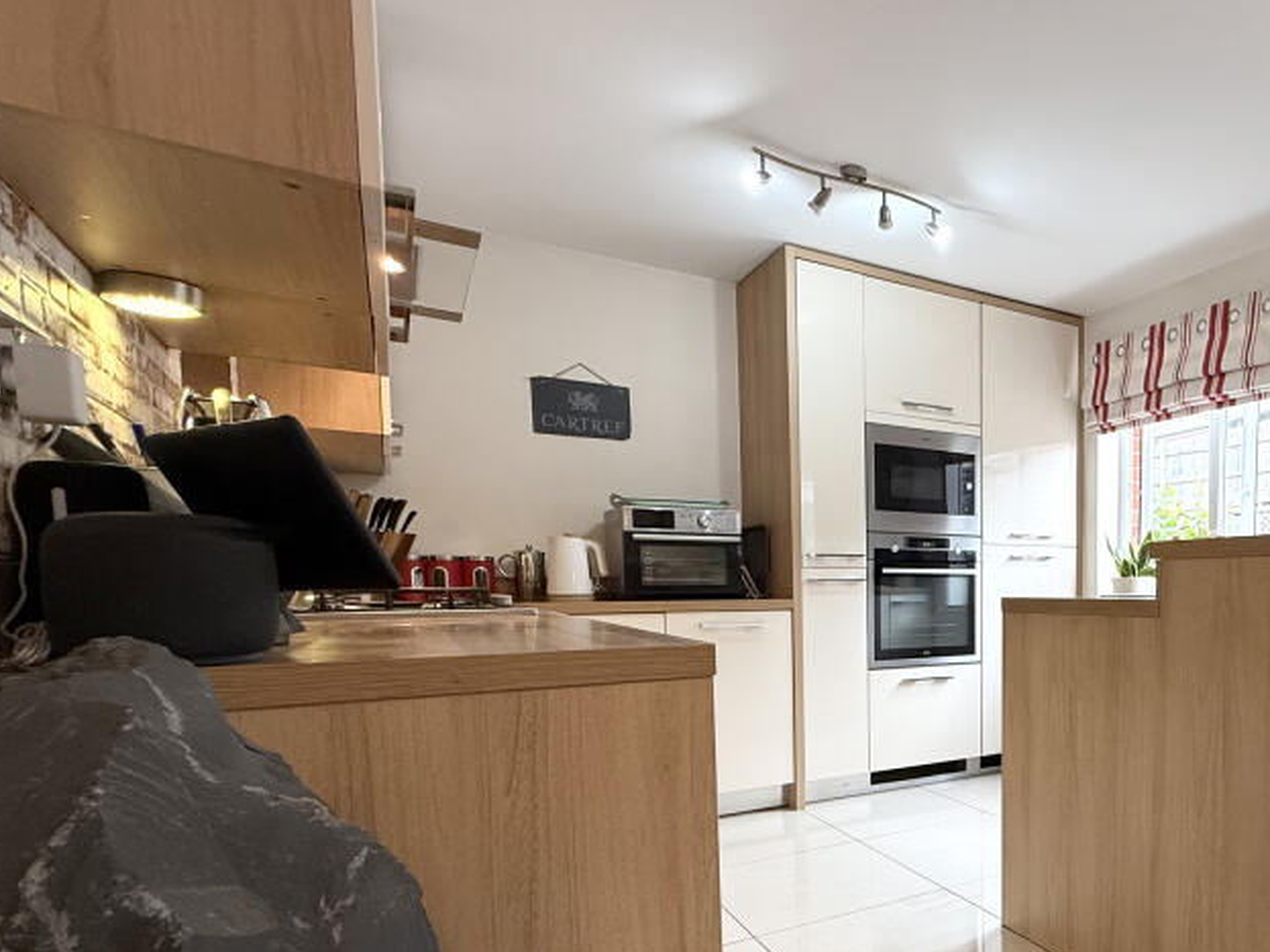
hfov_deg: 67.1
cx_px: 1013
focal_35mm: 23
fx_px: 844
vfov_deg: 57.3
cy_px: 650
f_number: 2.2
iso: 125
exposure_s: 1/100
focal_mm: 2.22
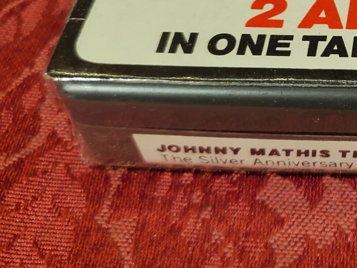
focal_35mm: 68
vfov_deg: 20.9
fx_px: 701
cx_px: 424
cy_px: 1
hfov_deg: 25.7
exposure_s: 1/161
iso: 50
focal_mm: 4.3
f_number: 1.5
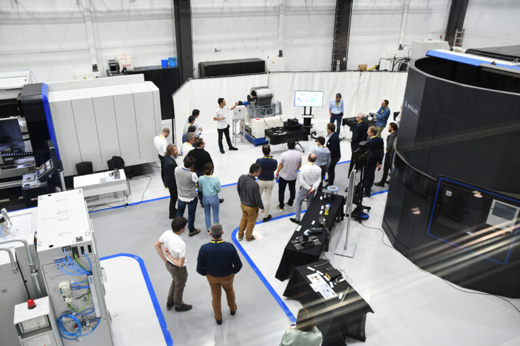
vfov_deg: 47.9
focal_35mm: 27
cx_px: 260
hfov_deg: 67.4
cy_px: 173
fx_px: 390
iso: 1250
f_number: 5
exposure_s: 1/100
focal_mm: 18
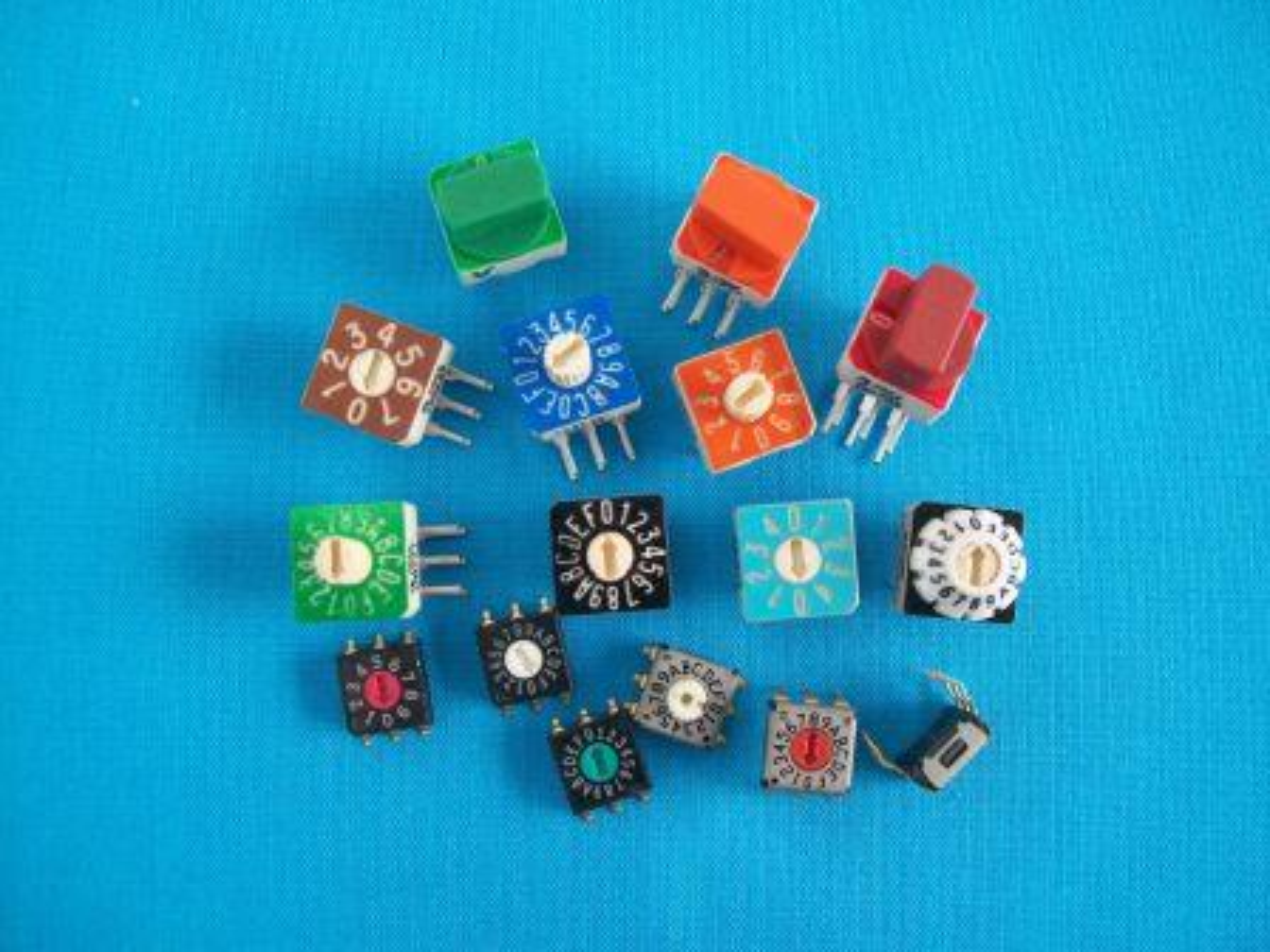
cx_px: 635
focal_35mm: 36
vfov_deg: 39.7
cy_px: 476
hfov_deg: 51.4
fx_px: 1321
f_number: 2.7
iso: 80
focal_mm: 6
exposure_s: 1/160
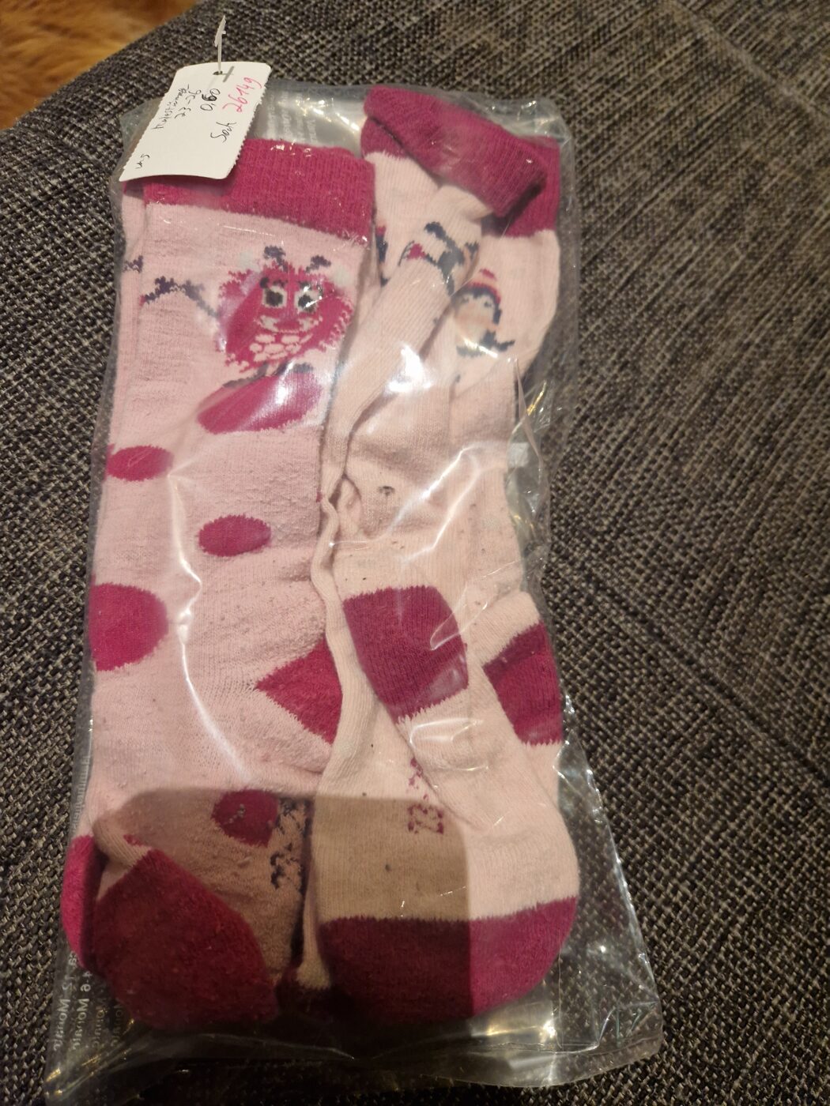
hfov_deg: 58.9
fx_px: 735
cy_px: 553
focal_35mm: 23
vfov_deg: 73.9
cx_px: 415
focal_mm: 5.4
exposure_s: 1/100
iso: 50
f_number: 1.8
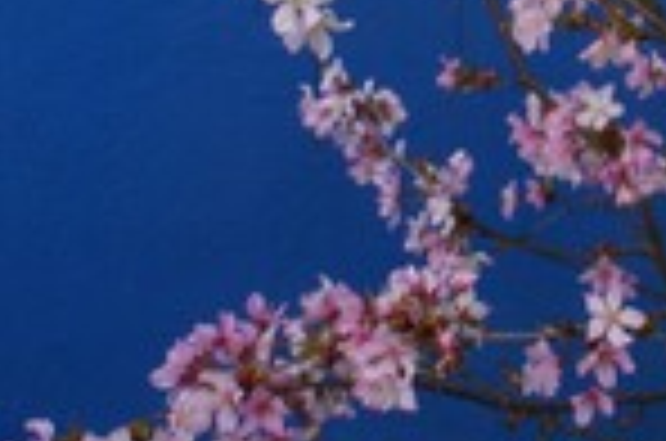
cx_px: 886
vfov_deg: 15.4
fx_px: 1551
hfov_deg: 21.7
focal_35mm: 84
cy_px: -135
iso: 400
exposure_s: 1/100
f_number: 11
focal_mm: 18
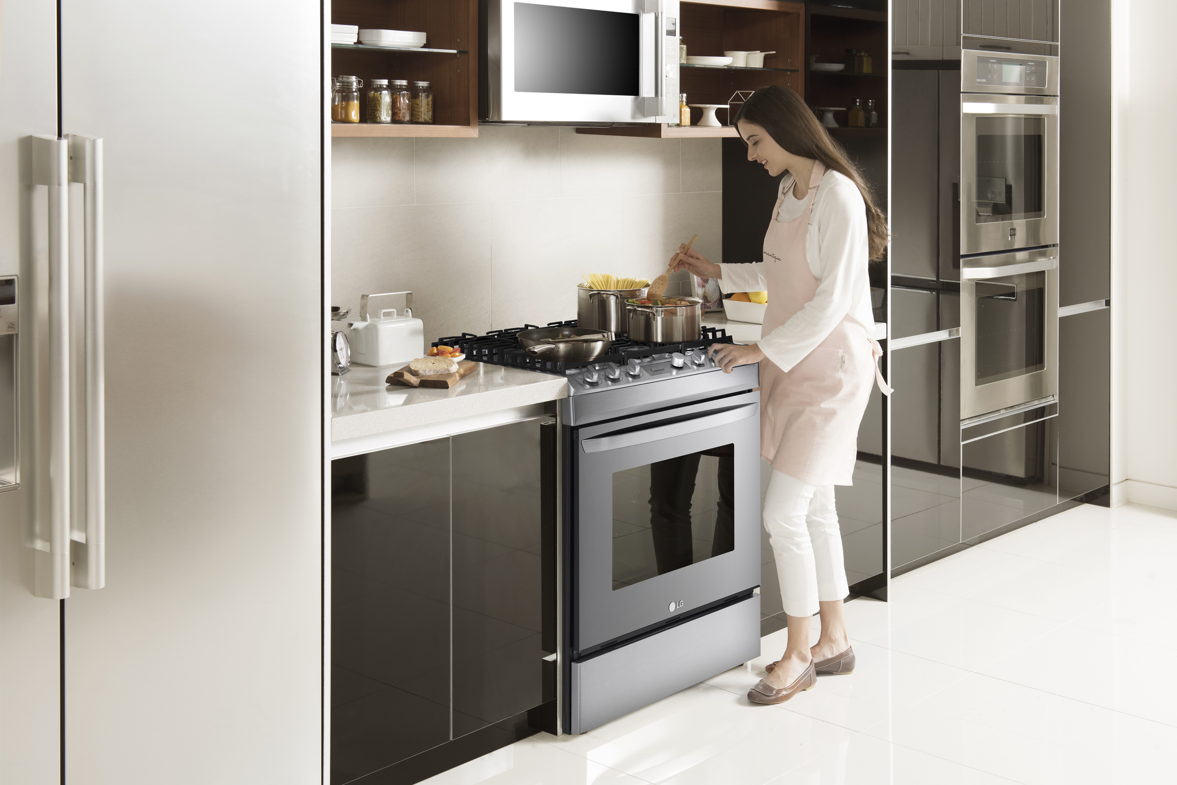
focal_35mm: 48
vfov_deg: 28.1
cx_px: 588
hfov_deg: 41.1
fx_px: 1570
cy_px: 392
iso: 200
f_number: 7.1
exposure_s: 1/125
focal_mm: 48
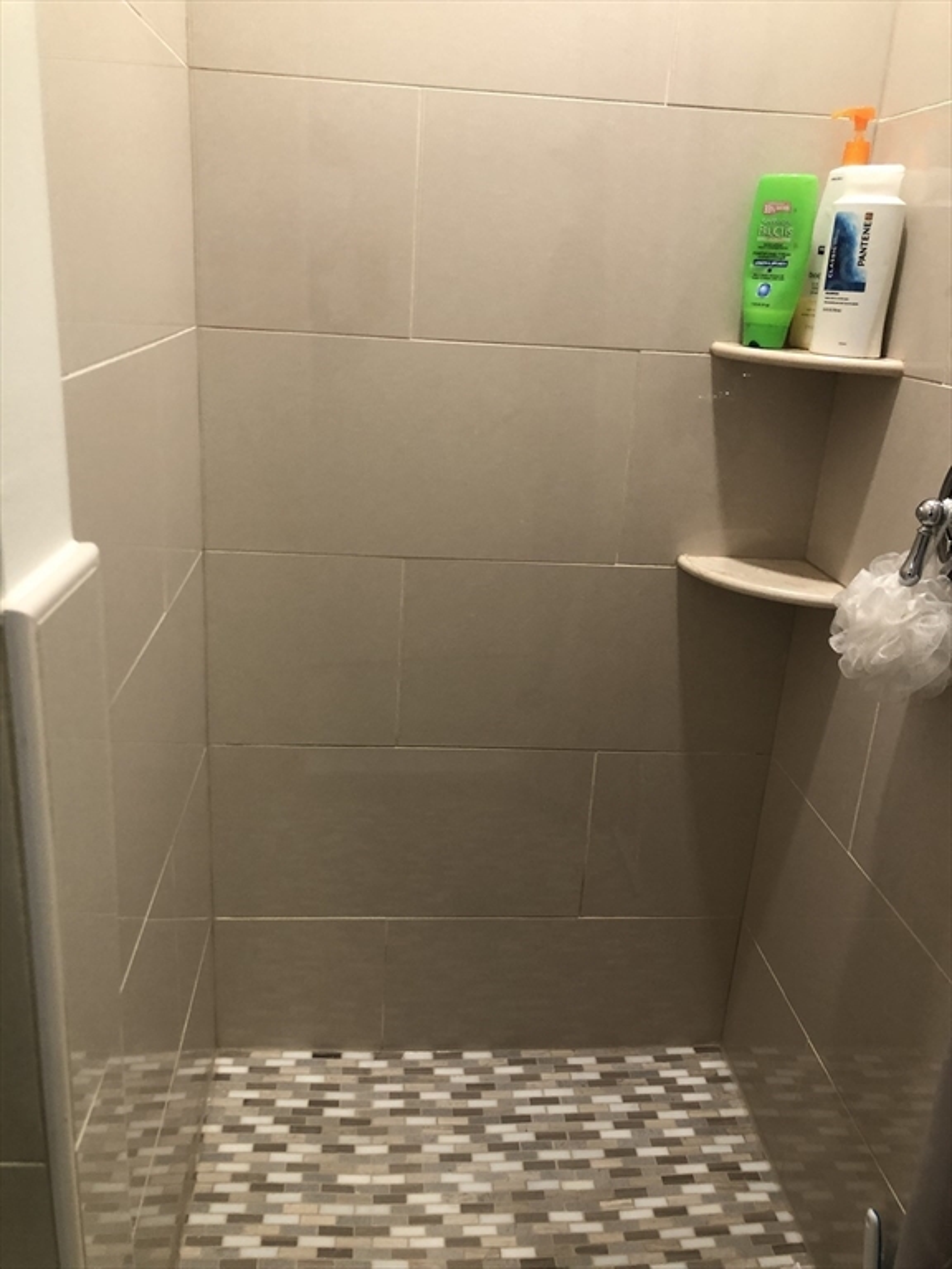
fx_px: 1027
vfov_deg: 63.4
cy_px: 634
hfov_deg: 49.7
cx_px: 476
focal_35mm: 28
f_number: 1.8
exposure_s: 1/15
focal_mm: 3.99
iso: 40
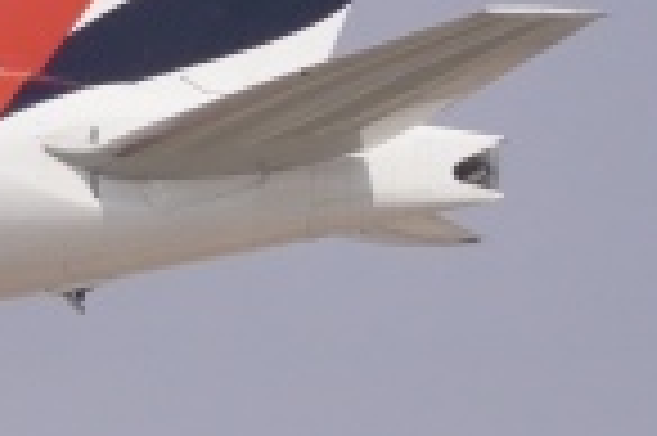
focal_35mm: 1334
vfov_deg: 1.0
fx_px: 24323
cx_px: -1368
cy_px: 389
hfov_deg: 1.5
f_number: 9
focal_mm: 135
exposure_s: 1/1000
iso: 250
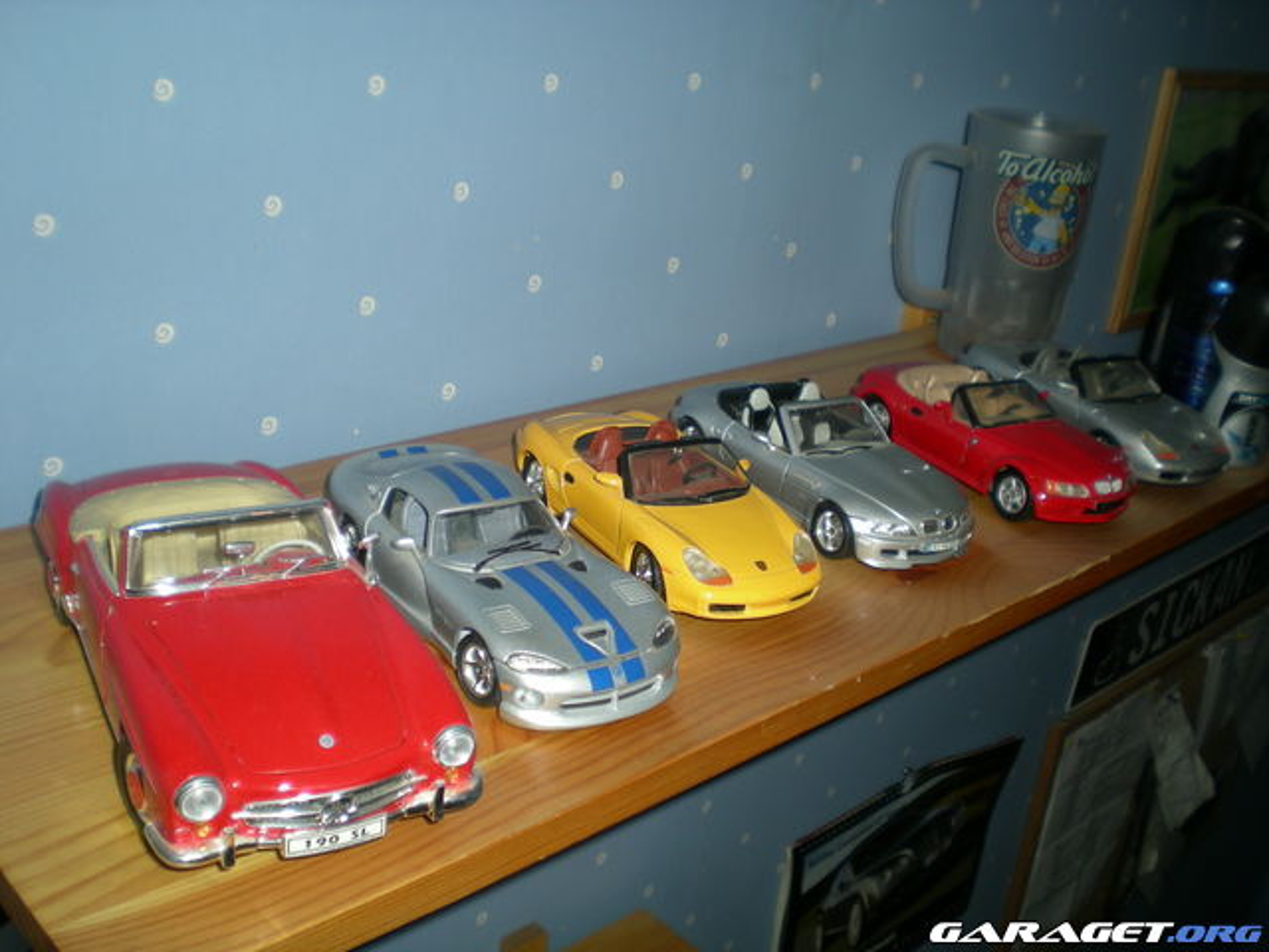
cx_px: 634
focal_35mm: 38
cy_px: 476
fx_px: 1393
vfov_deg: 37.7
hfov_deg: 49.0
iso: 50
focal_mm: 6.3
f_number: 3.1
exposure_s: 1/60
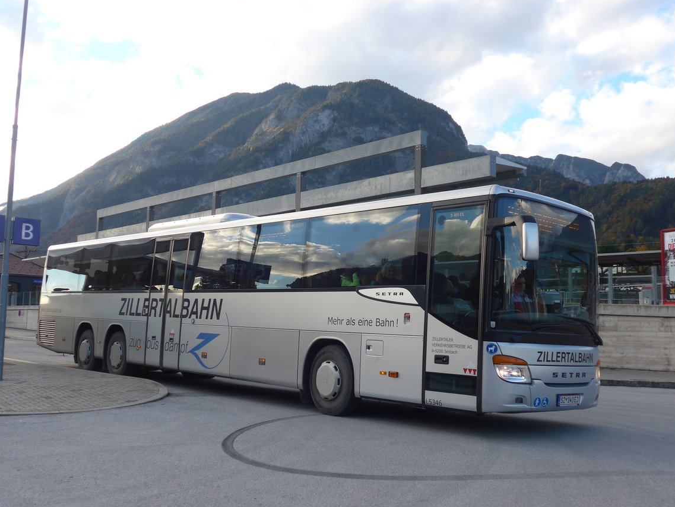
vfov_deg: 37.7
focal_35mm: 38
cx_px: 327
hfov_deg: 49.0
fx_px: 741
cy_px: 252
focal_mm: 7.5
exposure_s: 1/400
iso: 80
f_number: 2.8
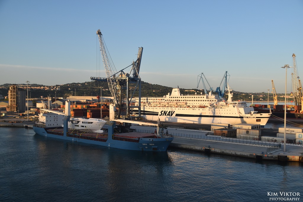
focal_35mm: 128
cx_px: 152
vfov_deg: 10.7
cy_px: 101
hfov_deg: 16.1
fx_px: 1073
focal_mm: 85
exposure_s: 1/800
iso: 200
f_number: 7.1
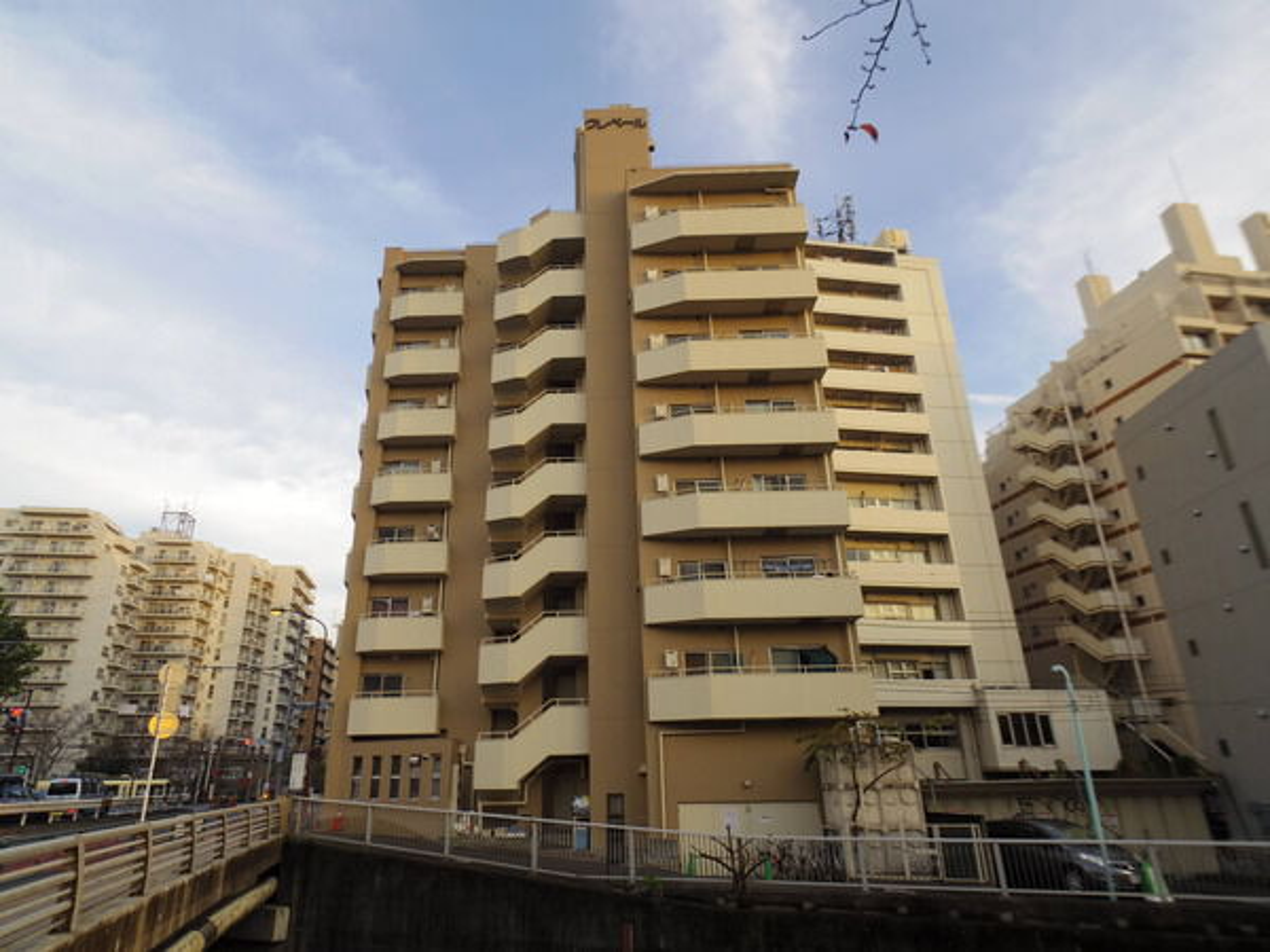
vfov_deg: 66.0
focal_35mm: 20
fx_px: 734
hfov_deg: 81.7
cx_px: 635
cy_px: 476
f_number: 3.7
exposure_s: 1/40
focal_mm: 4.3
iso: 100
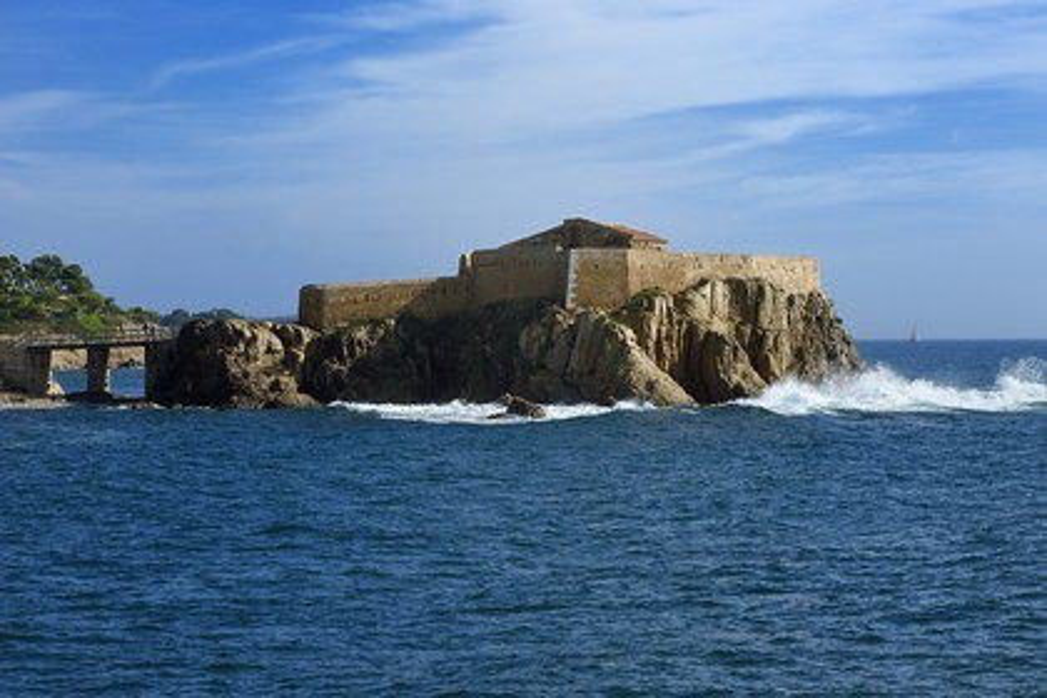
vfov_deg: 15.2
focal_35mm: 90
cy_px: 349
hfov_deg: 22.6
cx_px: 524
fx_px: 2617
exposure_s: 1/320
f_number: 11
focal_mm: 90
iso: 200
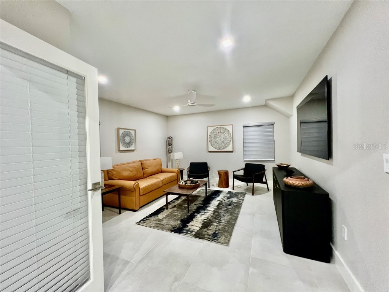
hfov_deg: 106.2
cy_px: 146
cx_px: 194
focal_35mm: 13
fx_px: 146
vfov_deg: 89.9
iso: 500
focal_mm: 1.57
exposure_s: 1/60
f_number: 1.8
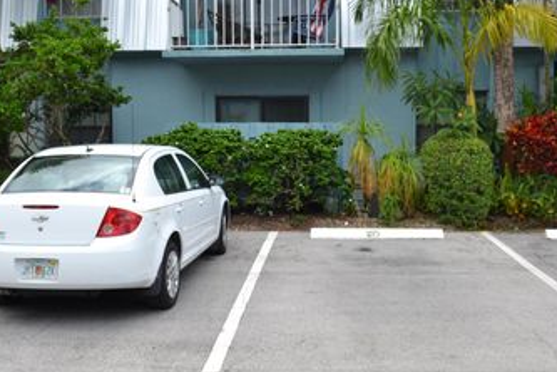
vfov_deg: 29.9
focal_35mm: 45
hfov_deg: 43.6
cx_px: 268
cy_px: 170
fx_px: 696
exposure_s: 1/160
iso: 100
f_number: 7.1
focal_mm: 20
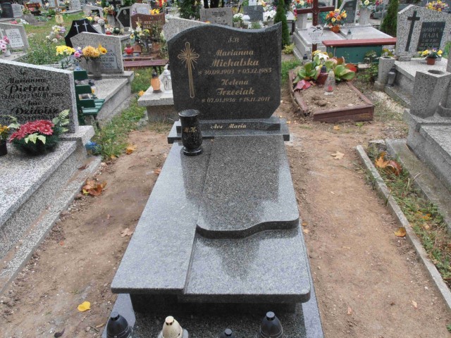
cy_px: 169
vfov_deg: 46.8
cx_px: 226
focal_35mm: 30
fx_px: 391
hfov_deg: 60.0
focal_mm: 5.25
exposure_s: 1/80
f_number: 3.5
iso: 80
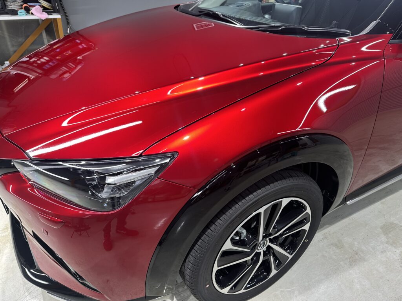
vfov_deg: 56.8
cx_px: 201
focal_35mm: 24
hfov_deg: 71.6
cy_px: 150
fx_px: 279
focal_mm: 6.86
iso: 125
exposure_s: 1/60
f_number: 1.78
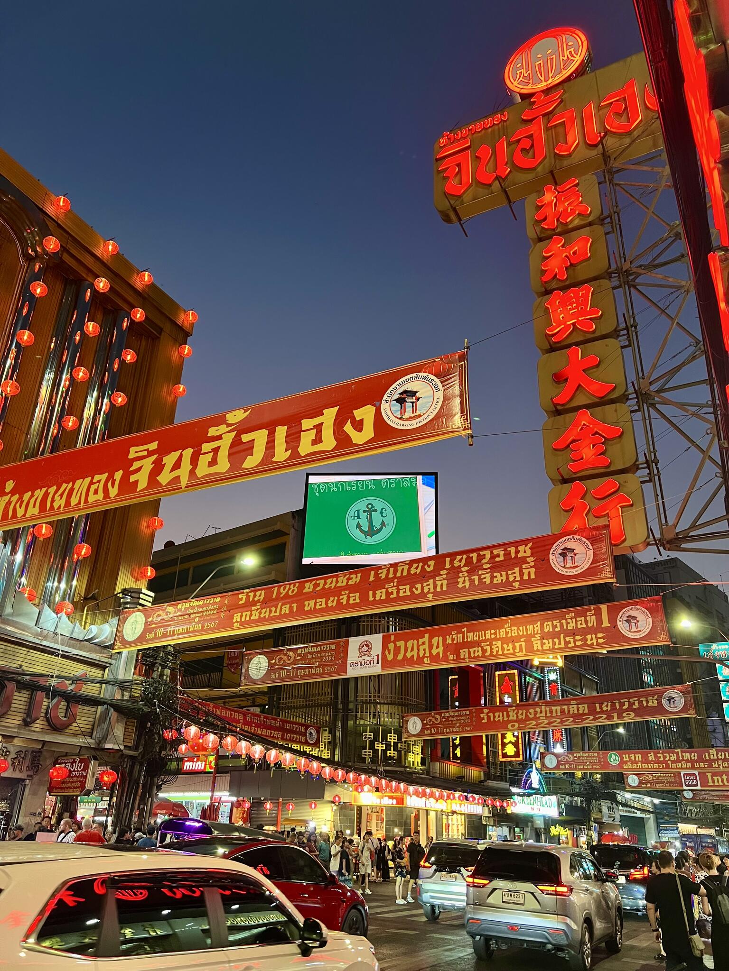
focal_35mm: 26
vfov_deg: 67.3
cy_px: 486
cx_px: 364
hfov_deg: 53.1
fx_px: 730
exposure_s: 1/50
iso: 200
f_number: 1.5
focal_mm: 5.7
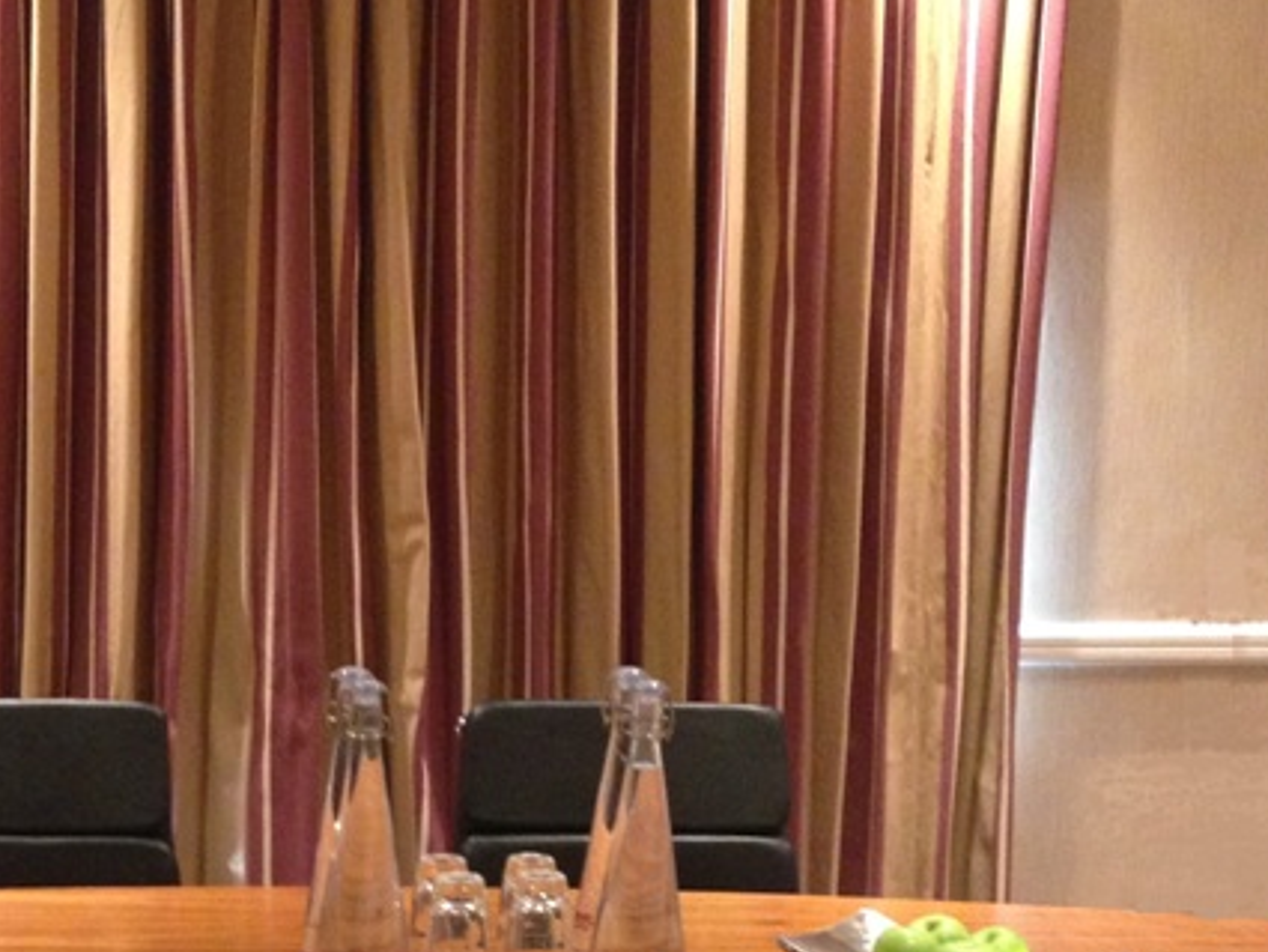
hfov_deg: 25.5
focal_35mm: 76
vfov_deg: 18.9
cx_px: 386
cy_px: 946
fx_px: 2785
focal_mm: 4.12
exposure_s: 1/15
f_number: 2.4
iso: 400
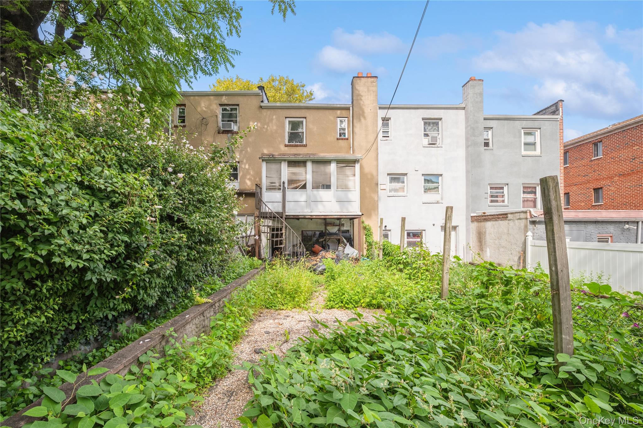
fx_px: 250
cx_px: 322
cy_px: 214
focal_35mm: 14
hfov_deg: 104.3
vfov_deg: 81.1
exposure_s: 1/60
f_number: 11
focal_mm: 14
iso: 200
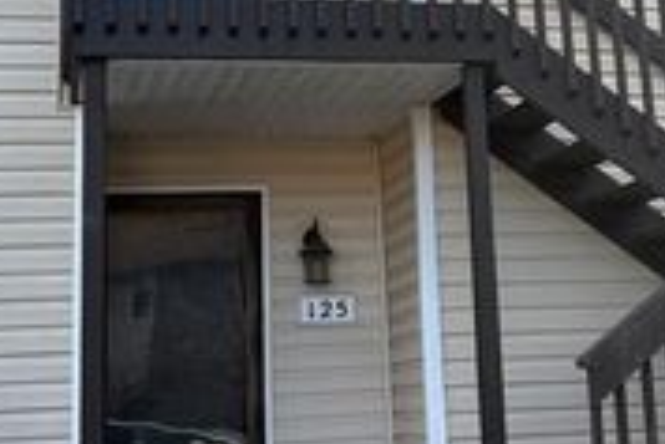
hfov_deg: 26.5
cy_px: 9
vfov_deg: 17.6
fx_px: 1405
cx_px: 430
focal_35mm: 76
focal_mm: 5.96
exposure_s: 1/1135
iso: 64
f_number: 1.6
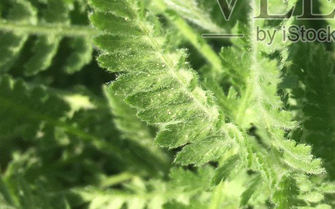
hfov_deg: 24.3
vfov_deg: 15.5
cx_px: 295
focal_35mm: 83
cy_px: 8
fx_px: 757
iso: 25
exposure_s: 1/777
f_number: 2.2
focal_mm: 4.15
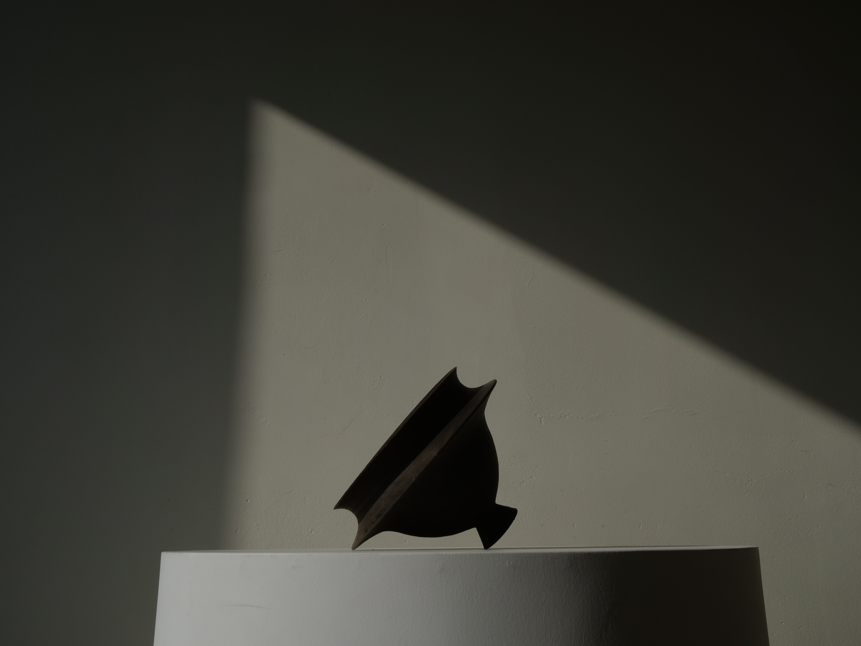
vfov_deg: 46.8
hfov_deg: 60.0
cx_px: 430
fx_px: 746
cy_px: 323
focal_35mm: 30
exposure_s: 1/1600
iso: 200
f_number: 6.3
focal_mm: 15
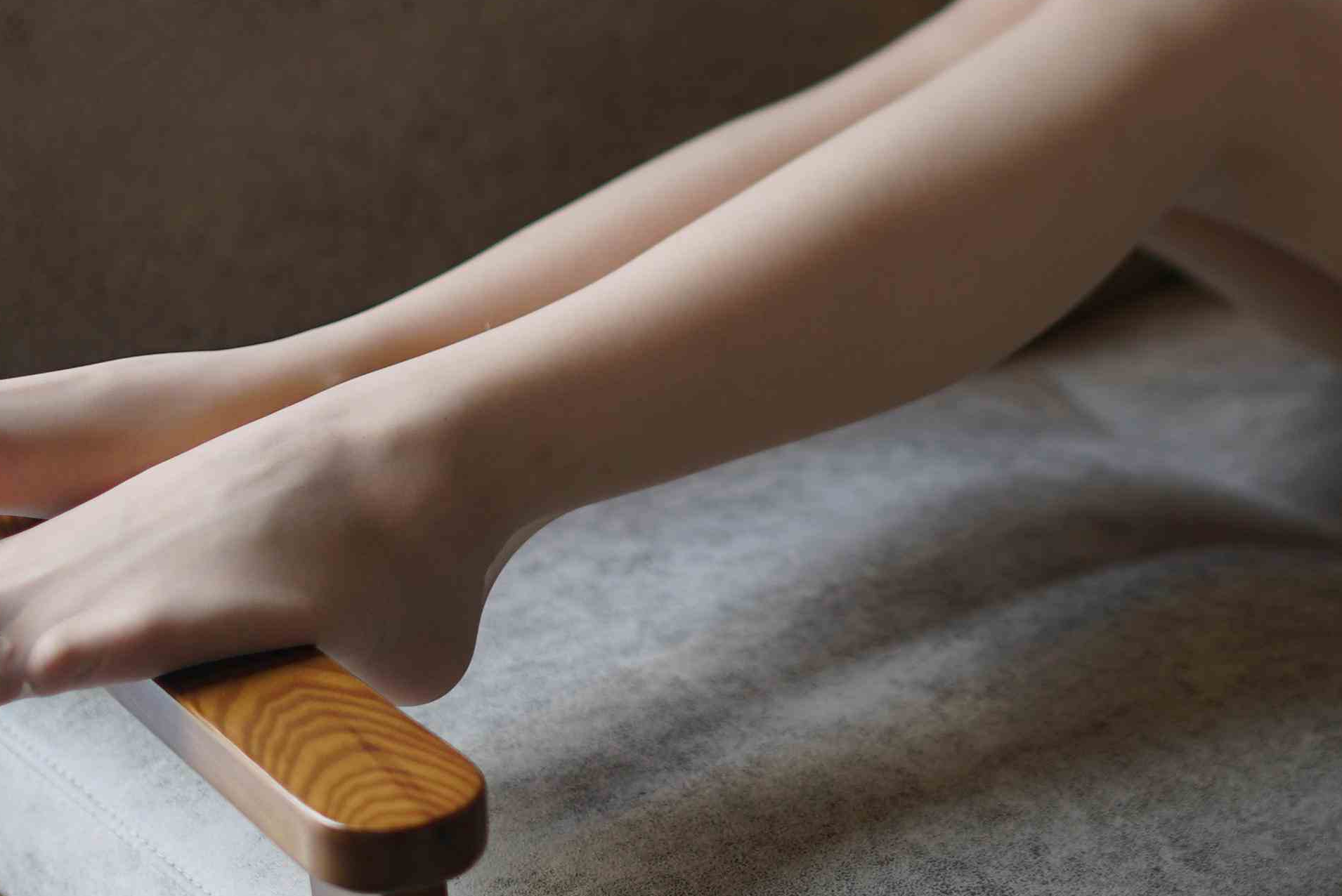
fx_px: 4140
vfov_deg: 12.3
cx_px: 963
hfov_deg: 18.3
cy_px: 75
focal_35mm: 111
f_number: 1.8
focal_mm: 50
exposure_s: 1/160
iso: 160
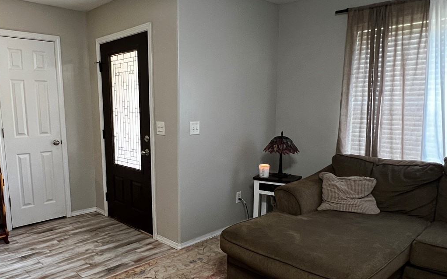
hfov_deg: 69.6
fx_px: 317
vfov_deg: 47.4
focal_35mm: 26
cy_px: 160
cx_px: 177
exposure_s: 1/60
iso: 250
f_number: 1.8
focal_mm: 1.57
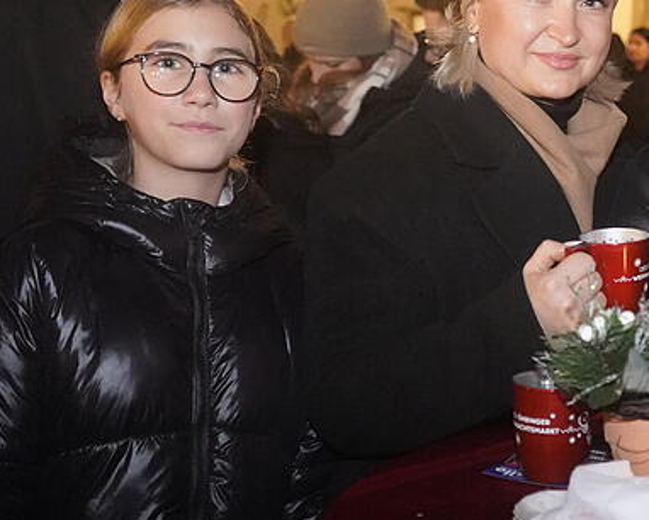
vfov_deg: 22.2
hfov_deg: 26.2
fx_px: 1326
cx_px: 629
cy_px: 300
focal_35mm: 69
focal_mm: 30
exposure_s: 1/60
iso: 12800
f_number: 3.5
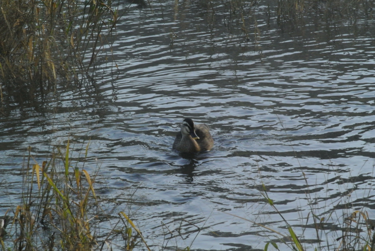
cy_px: 126
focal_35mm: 364
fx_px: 3795
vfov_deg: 3.8
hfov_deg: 5.7
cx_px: 188
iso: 1600
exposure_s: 1/250
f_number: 14
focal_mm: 135
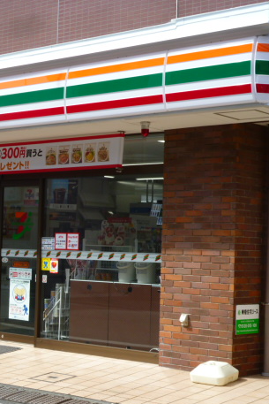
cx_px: 7
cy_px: 211
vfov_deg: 24.5
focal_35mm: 83
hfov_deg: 16.2
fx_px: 930
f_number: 4.4
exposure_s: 1/200
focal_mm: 10.1
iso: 80
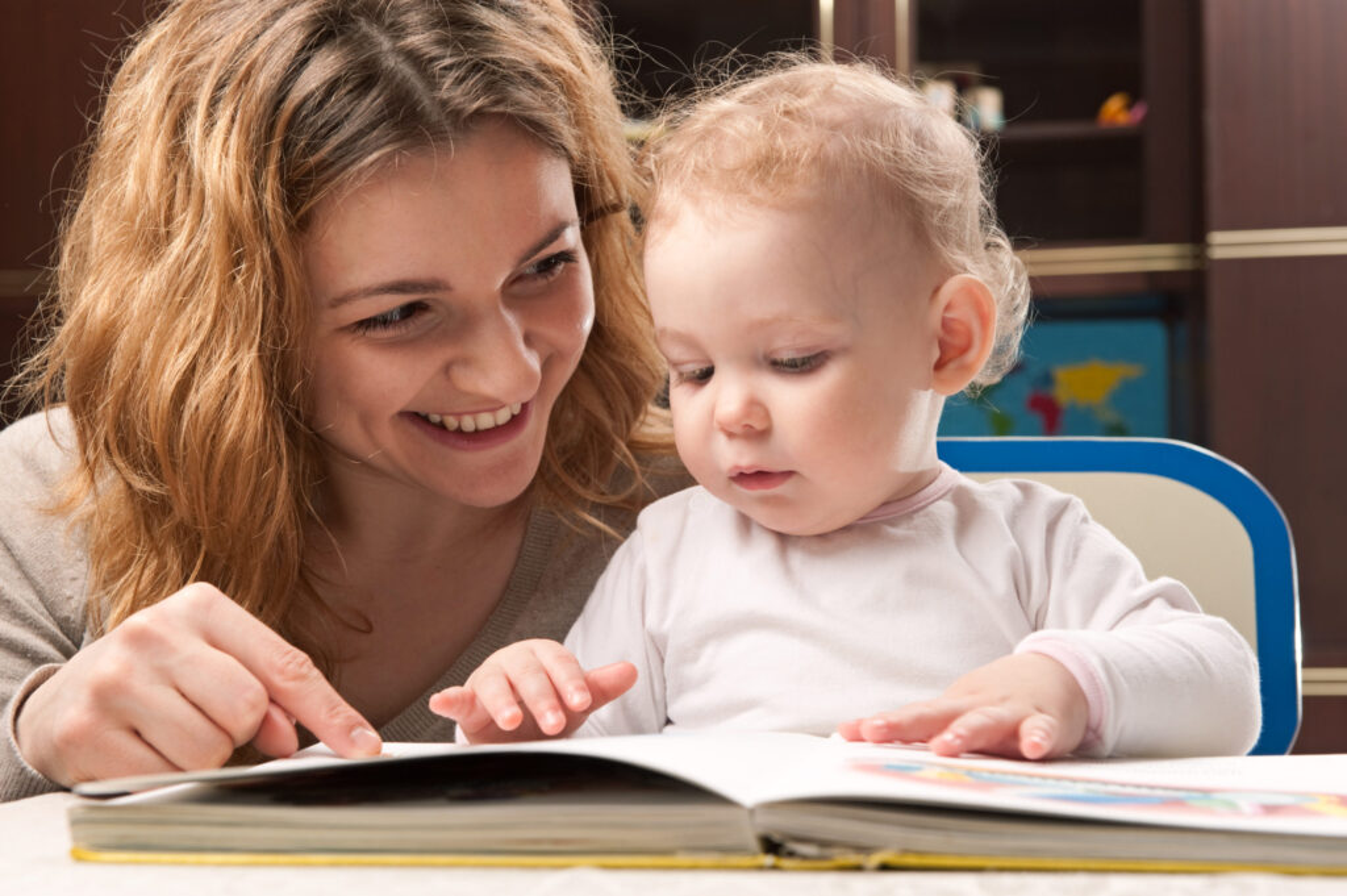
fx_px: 2617
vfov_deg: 19.4
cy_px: 448
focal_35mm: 70
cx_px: 674
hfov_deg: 28.9
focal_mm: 70
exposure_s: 1/160
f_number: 10
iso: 200
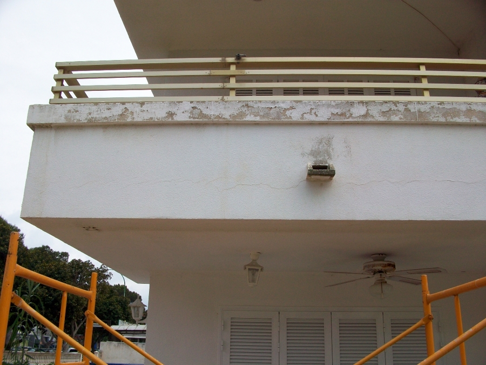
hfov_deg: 56.8
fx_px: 449
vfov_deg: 44.2
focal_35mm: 32
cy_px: 182
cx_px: 243
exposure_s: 1/400
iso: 64
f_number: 5.5
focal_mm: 5.7
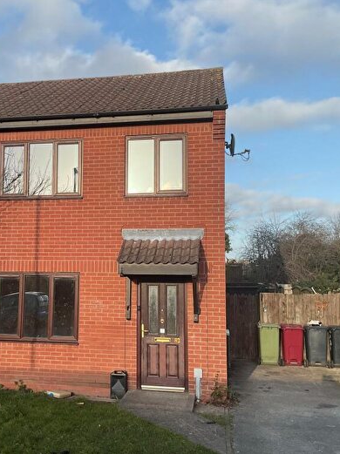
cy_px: 228
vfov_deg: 47.9
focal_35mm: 39
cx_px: 112
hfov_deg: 36.4
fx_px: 511
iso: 16
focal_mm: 3
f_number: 1.8
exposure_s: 1/700
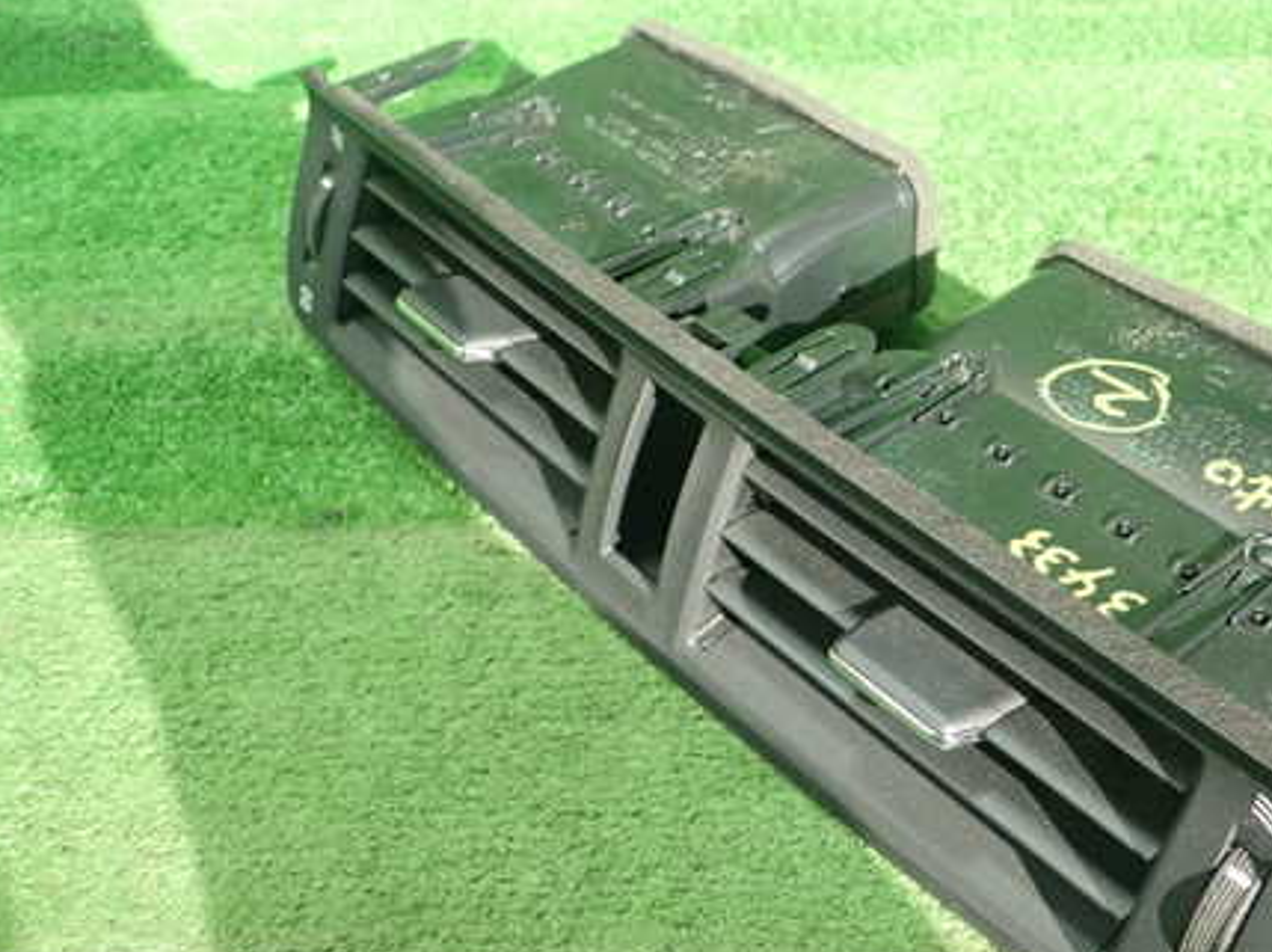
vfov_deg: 34.3
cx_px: 857
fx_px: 1542
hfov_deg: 44.1
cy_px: 519
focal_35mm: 42
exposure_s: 1/125
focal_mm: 5.5
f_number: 2.3
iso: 320
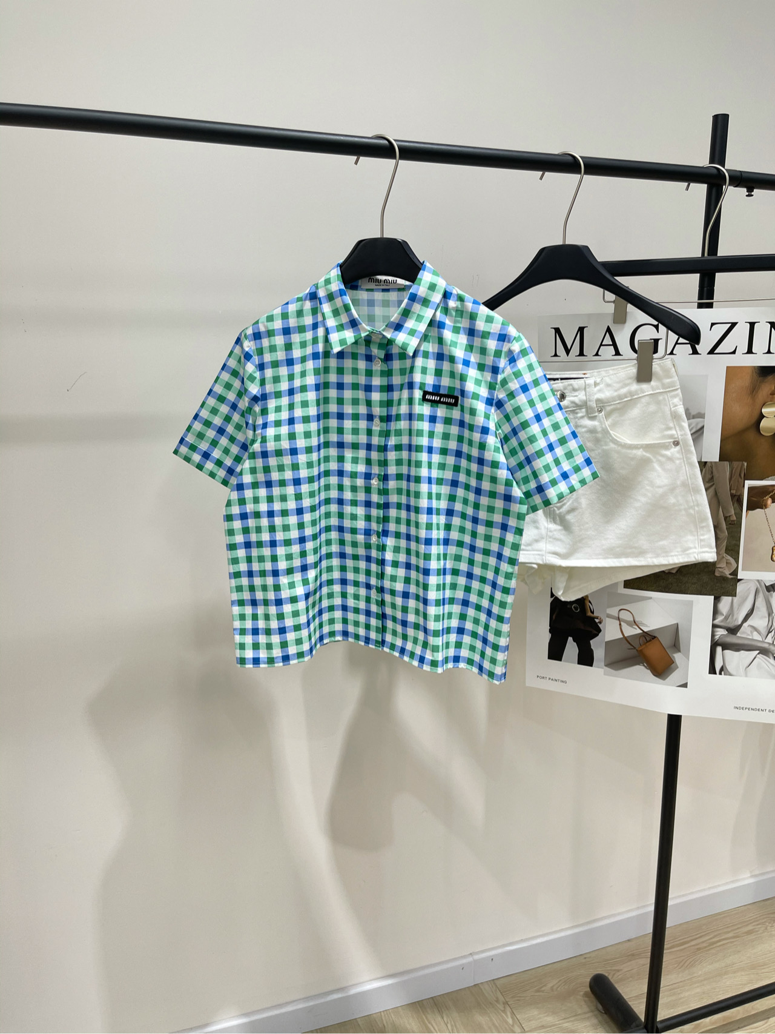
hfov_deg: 53.1
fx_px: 776
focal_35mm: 26
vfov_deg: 67.3
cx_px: 388
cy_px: 517
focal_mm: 5.1
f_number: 1.6
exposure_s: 1/121
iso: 40
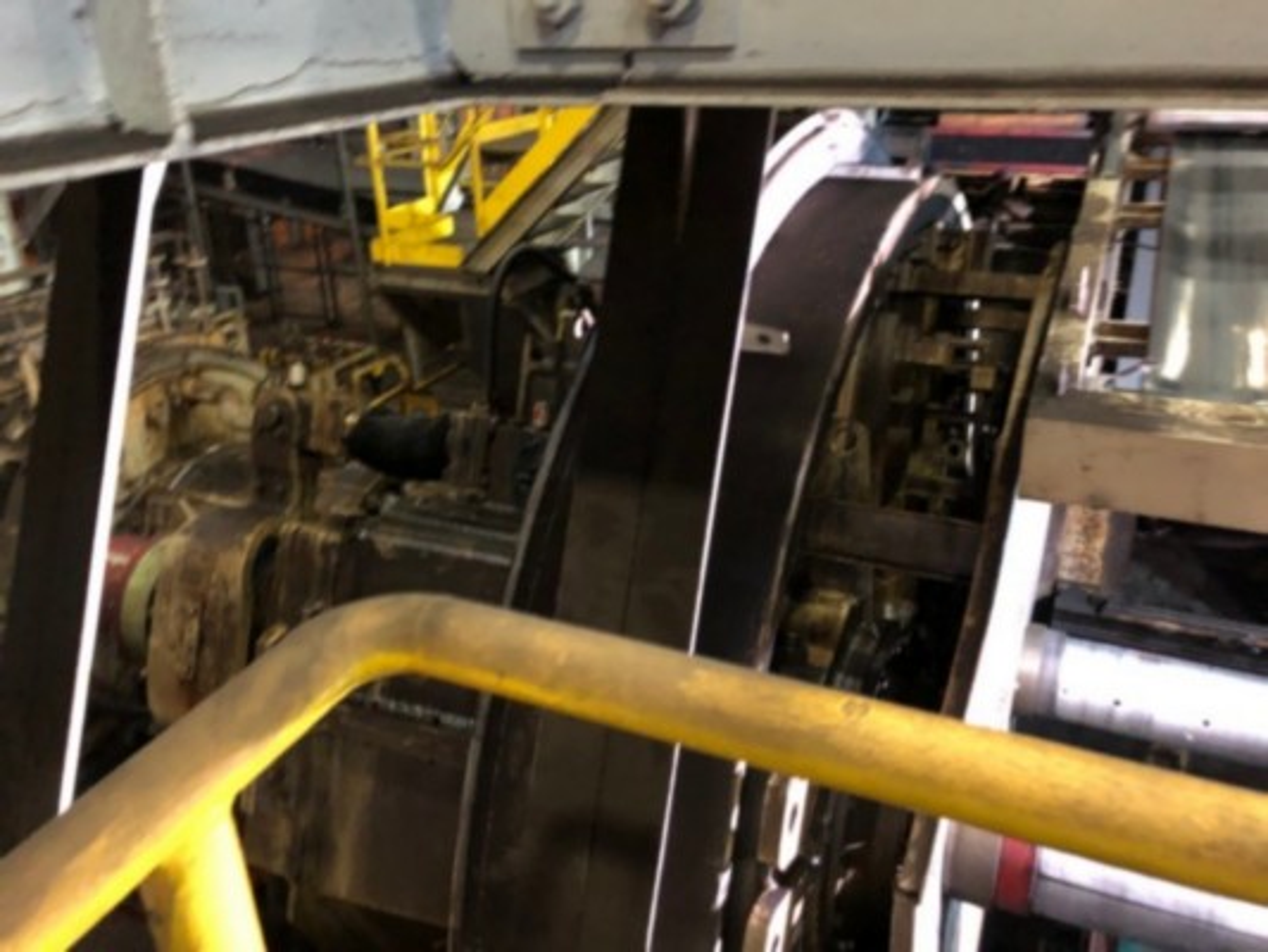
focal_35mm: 28
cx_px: 634
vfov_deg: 49.8
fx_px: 1026
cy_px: 476
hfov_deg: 63.4
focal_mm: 4
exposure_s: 1/4
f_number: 1.8
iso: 100
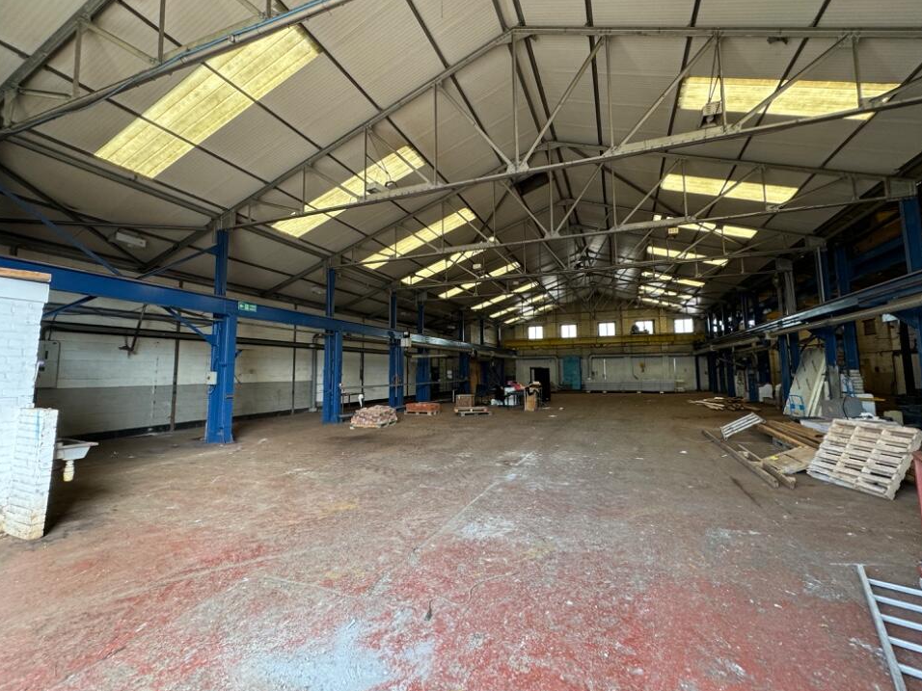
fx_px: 400
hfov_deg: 98.1
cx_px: 474
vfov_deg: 81.7
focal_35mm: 15
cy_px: 335
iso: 200
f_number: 2.2
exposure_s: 1/99
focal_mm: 2.22
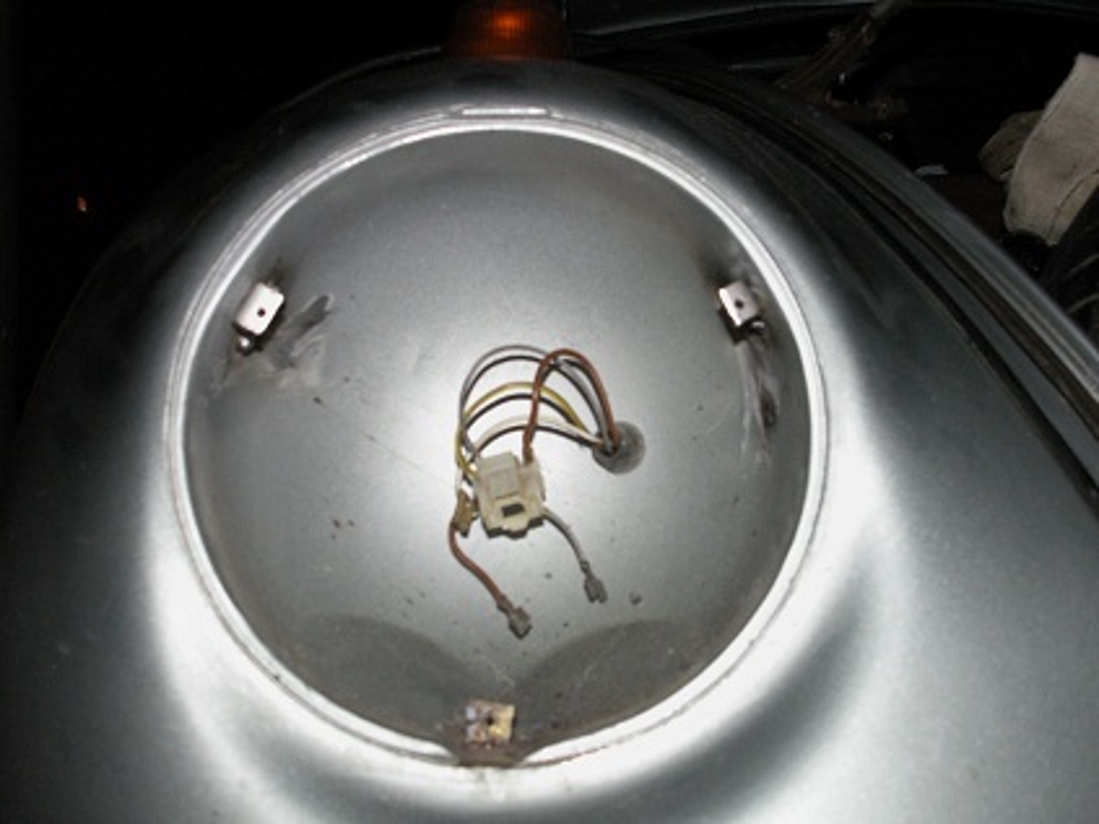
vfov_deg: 40.7
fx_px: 1111
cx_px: 550
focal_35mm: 35
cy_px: 412
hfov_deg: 52.6
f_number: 2.8
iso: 160
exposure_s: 1/40
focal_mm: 5.86
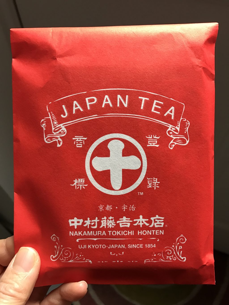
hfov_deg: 49.8
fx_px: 247
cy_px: 152
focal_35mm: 28
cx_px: 114
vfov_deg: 63.4
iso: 32
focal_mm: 3.99
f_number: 1.8
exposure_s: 1/30
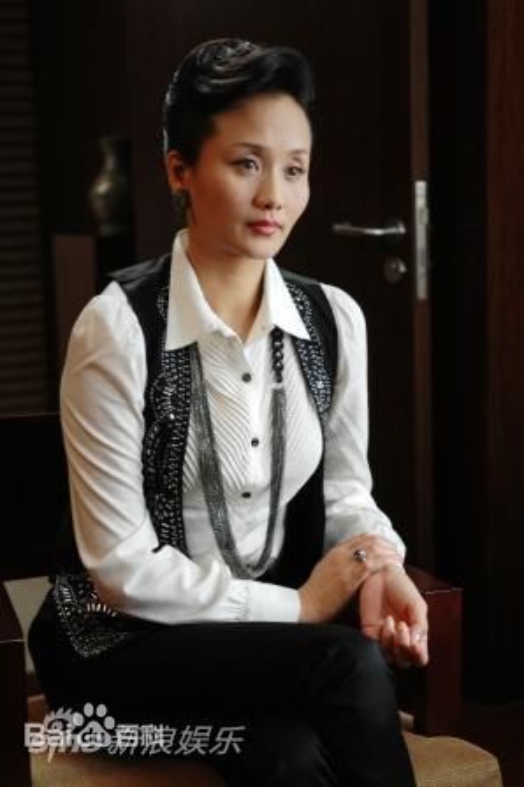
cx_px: 262
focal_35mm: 82
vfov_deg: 24.6
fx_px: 1804
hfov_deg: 16.5
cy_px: 394
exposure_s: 1/40
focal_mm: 55
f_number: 3.2
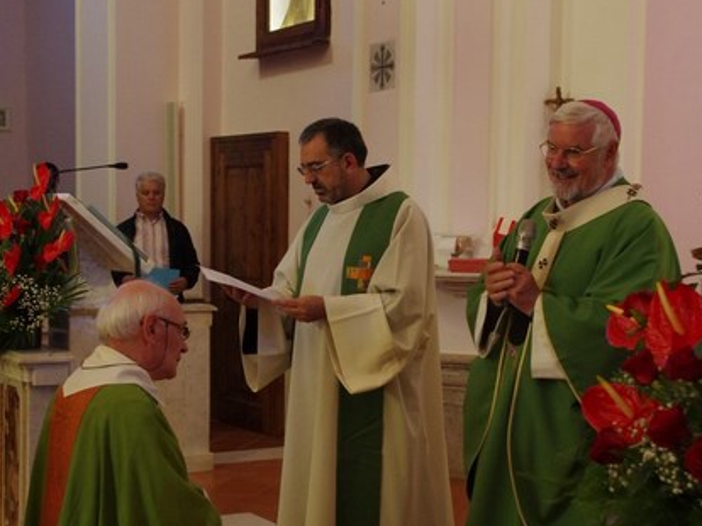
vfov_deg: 21.6
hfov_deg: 28.5
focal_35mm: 68
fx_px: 1378
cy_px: 317
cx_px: 288
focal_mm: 26
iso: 1600
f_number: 6.3
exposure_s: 1/60
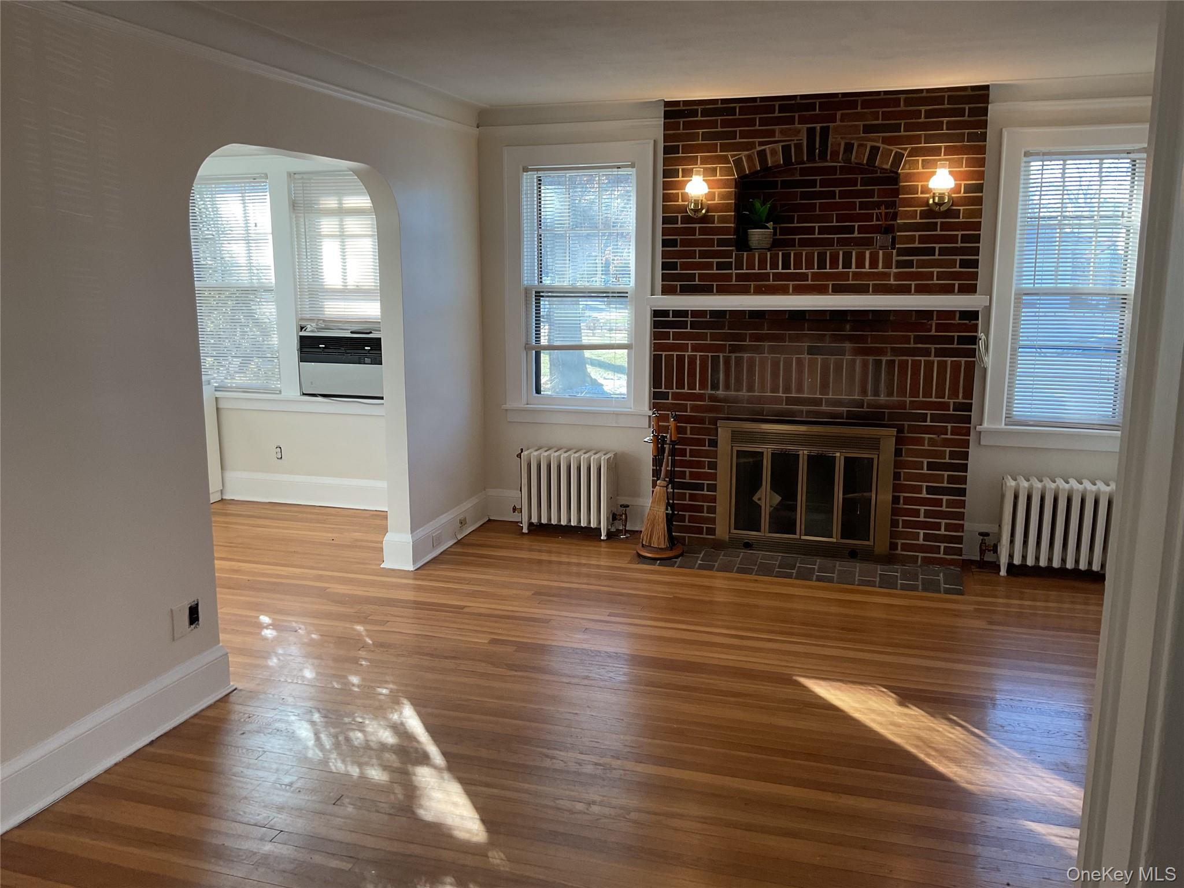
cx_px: 592
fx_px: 992
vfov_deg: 48.2
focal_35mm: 29
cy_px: 444
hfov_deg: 61.7
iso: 64
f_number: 1.8
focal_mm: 3
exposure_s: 1/120
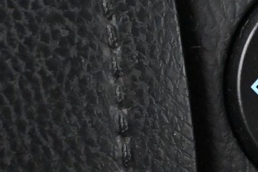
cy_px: 144
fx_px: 1290
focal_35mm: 180
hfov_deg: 10.9
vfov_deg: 7.6
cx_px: 413
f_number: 4.5
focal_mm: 27.5
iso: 9000
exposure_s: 1/40
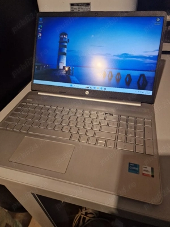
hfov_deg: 58.9
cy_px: 114
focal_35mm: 23
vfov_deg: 73.9
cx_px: 85
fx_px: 151
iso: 250
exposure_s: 1/100
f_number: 1.8
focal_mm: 6.4
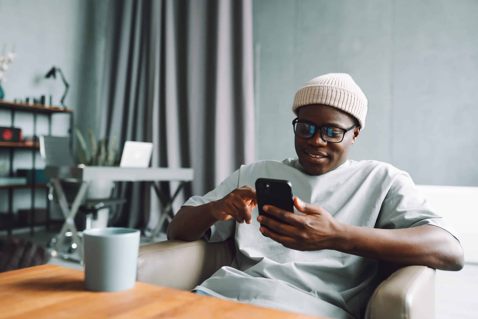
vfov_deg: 37.9
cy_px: 160
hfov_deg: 54.4
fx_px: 465
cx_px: 239
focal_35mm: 35
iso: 800
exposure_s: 1/200
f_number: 2.2
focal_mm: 35
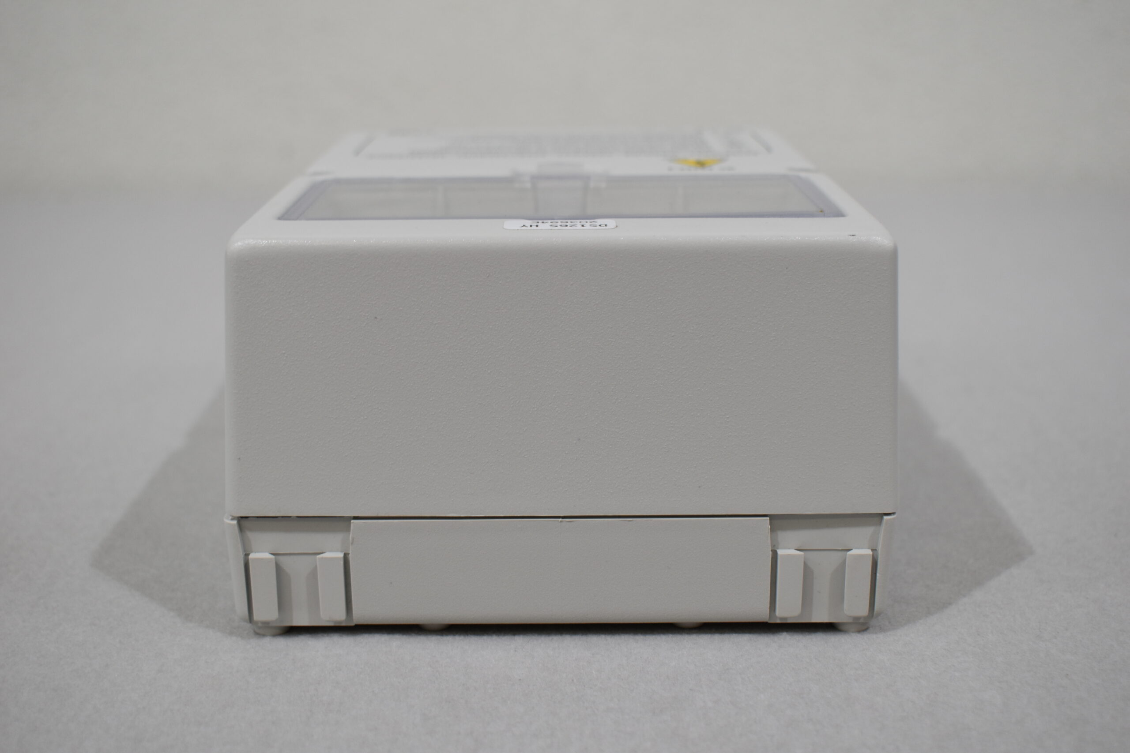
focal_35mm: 46
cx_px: 565
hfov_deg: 42.3
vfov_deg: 28.9
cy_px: 376
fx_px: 1460
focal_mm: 31
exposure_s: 1/125
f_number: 5.6
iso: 360
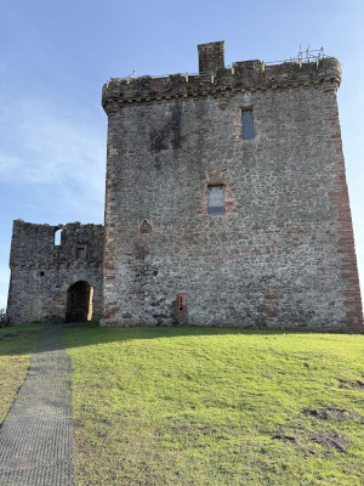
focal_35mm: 24
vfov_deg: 71.6
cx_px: 182
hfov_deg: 56.8
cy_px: 243
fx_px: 336
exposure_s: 1/1410
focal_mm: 6.76
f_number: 1.78
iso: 80
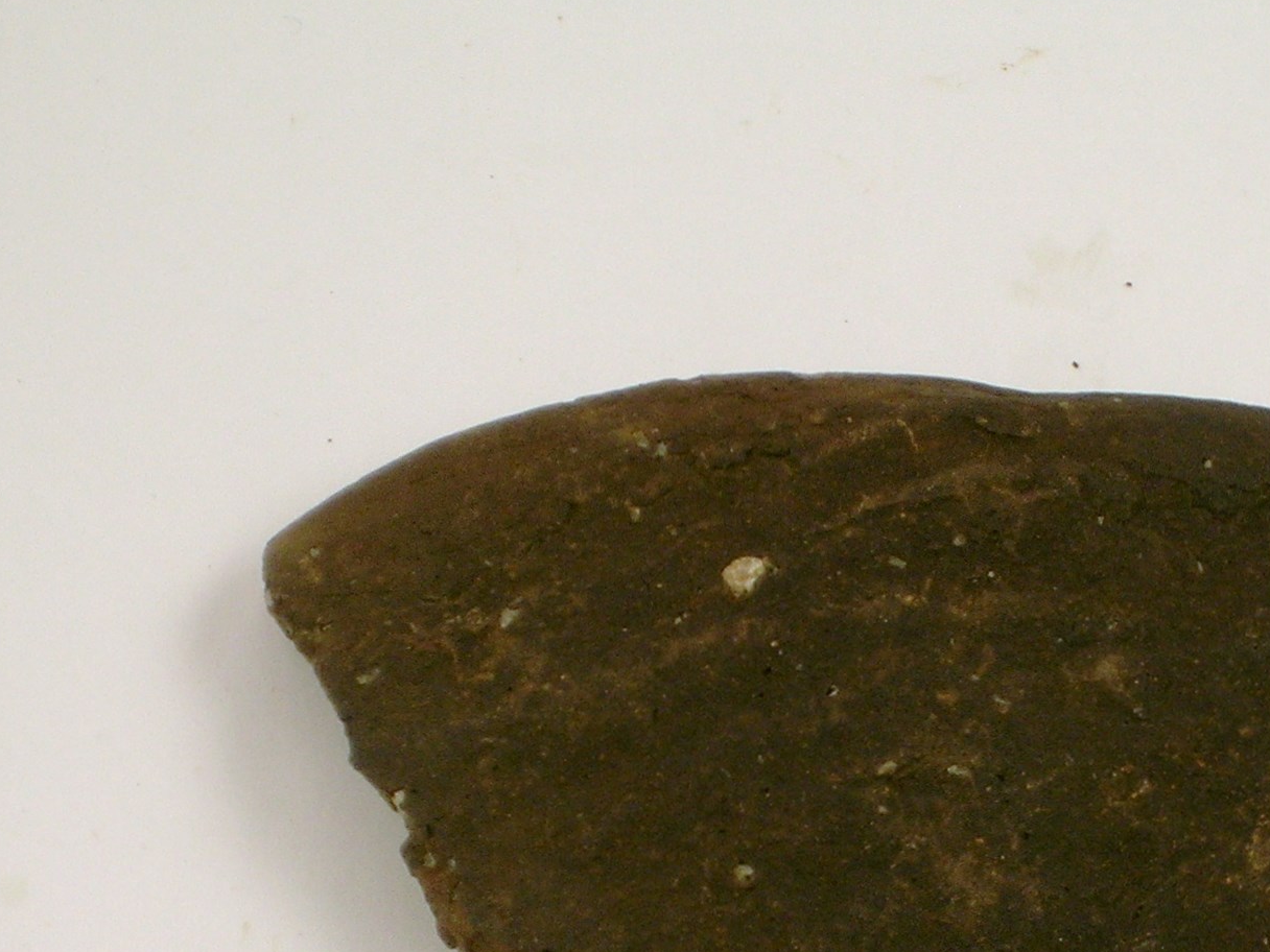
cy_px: 1009
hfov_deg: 9.1
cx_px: 979
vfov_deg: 6.8
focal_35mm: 217
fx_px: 7961
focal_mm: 17.1
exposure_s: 1/12
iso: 50
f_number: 4.9
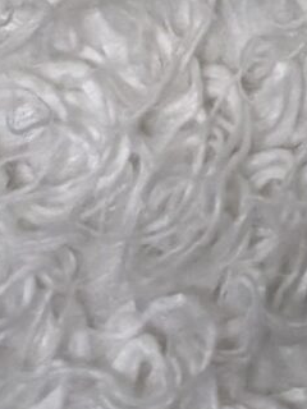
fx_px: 2460
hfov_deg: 6.8
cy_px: -1167
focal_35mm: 208
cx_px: 688
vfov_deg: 7.3
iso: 100
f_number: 1.6
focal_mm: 5.96
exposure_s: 1/50
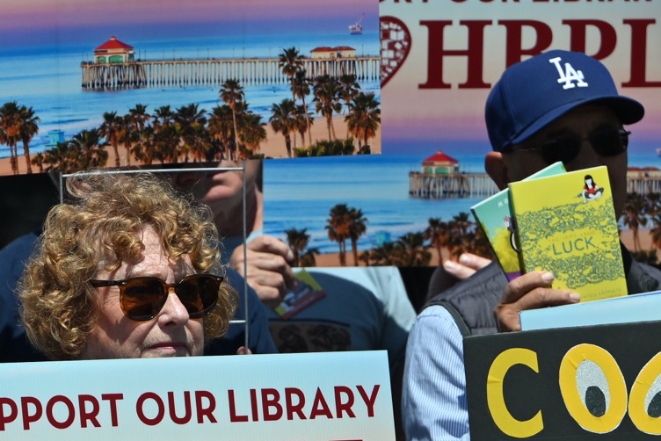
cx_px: -185
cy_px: 355
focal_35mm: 303
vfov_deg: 4.5
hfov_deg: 6.7
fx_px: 5565
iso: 100
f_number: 4.5
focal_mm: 76
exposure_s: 1/3200
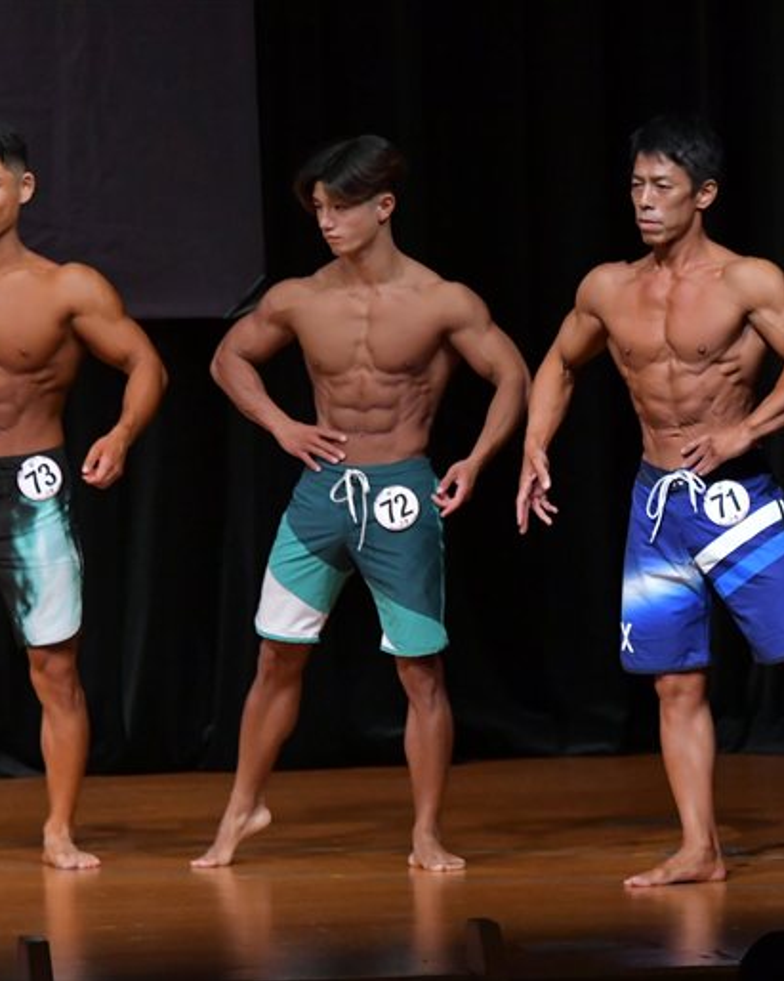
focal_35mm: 361
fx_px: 10474
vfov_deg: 5.4
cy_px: 490
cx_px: 611
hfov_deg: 4.3
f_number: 5.6
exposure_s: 1/400
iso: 5000
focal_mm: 170
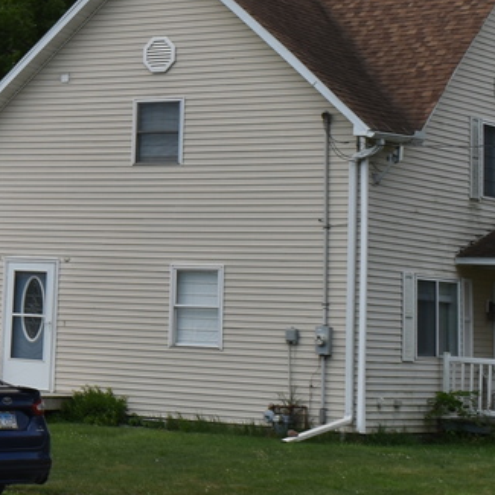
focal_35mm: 127
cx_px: -382
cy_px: 93
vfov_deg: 13.7
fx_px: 2055
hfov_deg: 12.6
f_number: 9
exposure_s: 1/320
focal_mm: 20
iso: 100
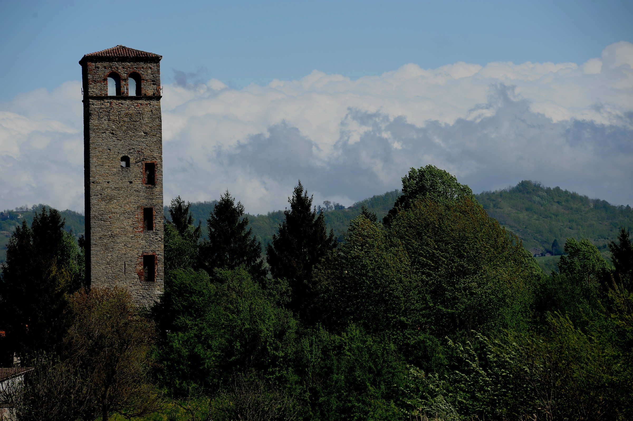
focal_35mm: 200
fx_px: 3514
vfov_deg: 6.9
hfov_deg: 10.3
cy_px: 210
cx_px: 316
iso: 200
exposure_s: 1/500
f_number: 9
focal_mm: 200
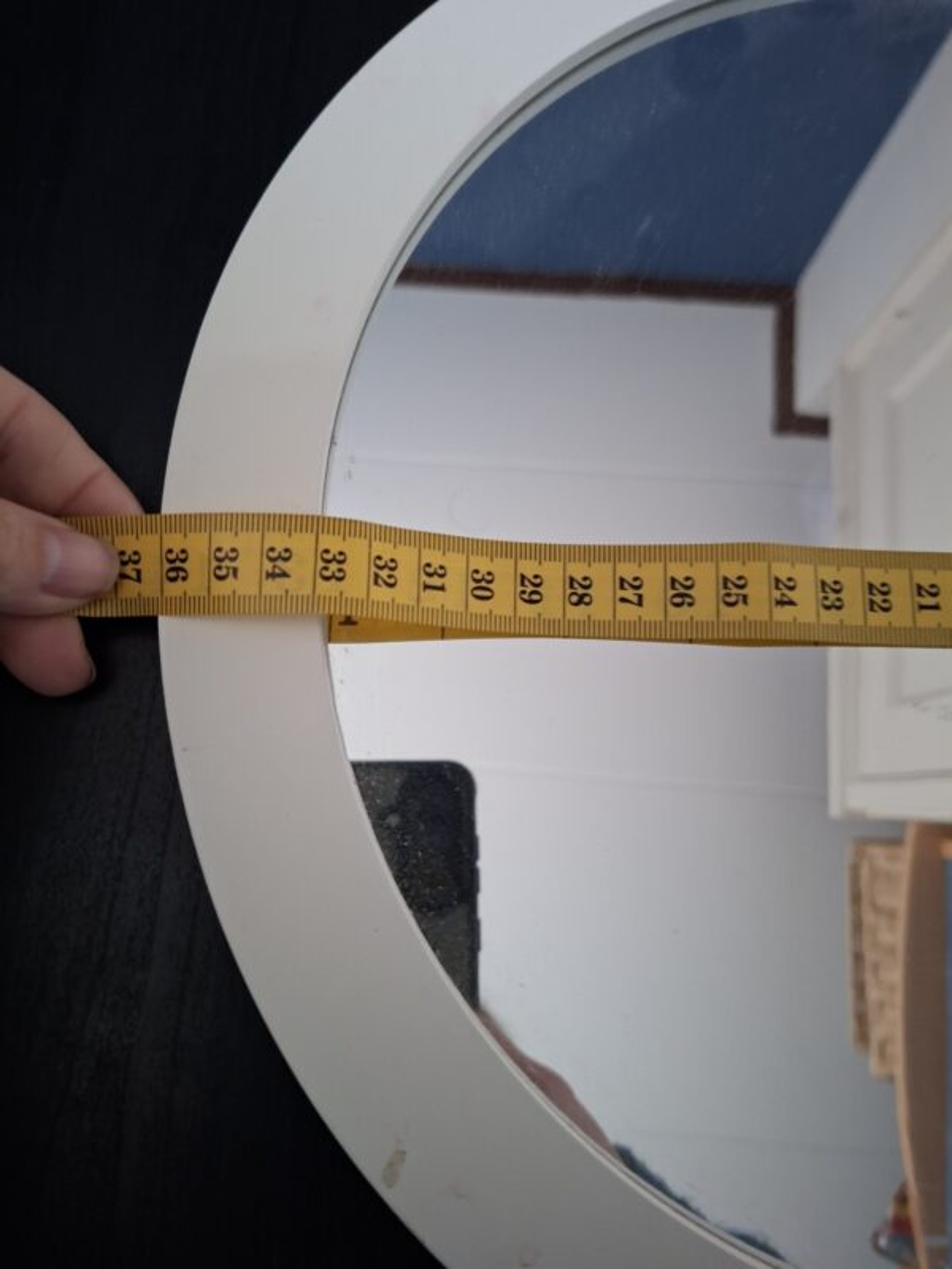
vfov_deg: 73.9
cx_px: 476
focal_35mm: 23
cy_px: 634
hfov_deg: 58.9
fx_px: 843
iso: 500
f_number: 1.8
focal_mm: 5.54
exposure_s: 1/24
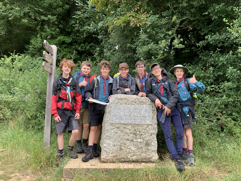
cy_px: 90
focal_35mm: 26
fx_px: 181
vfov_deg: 53.1
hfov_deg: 67.3
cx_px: 120
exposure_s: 1/122
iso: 25
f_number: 1.8
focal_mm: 4.25
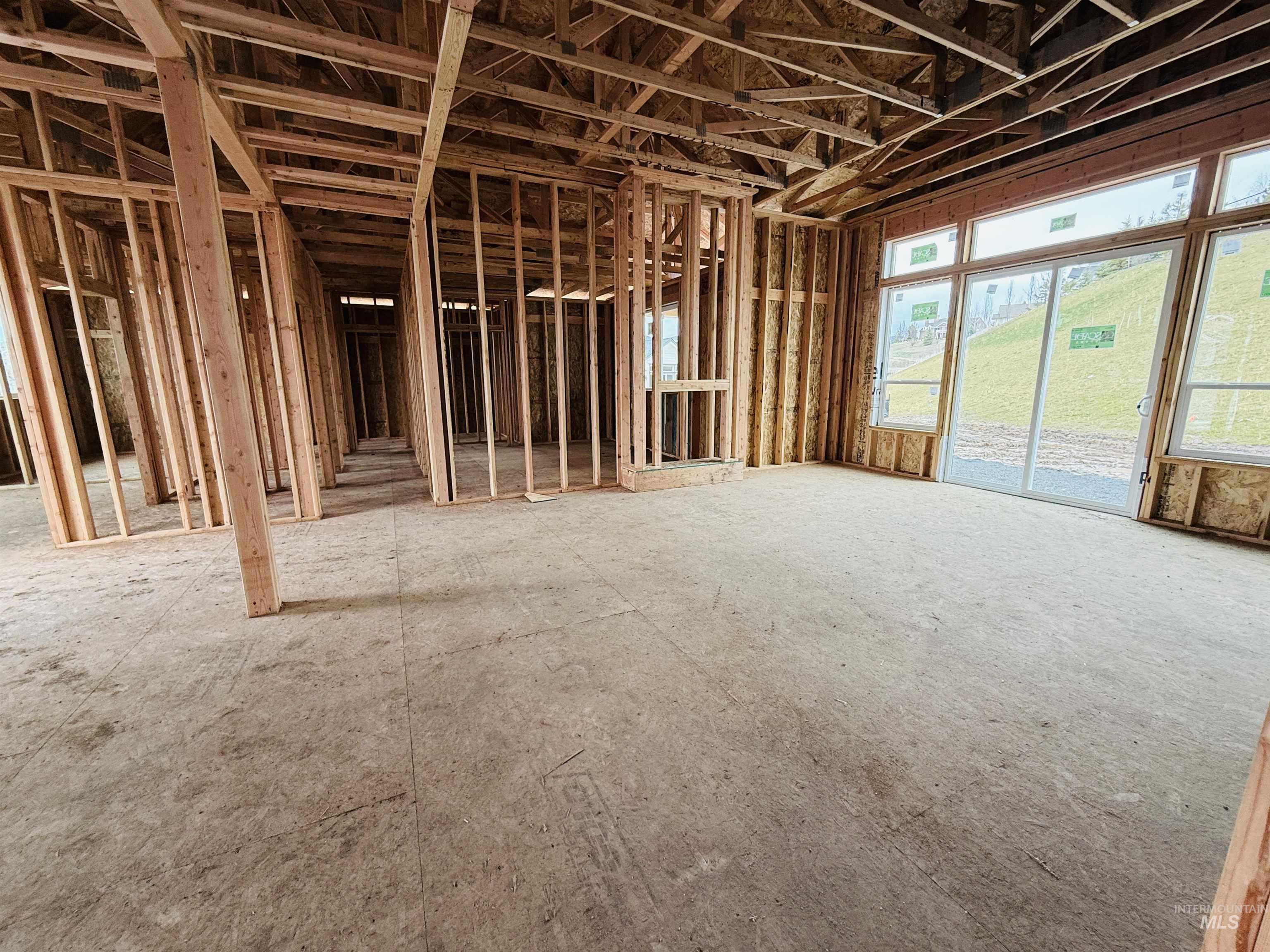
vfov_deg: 85.7
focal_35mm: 14
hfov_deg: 102.1
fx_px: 514
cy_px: 476
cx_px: 635
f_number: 2.2
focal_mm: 2.22
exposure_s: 1/99
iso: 125
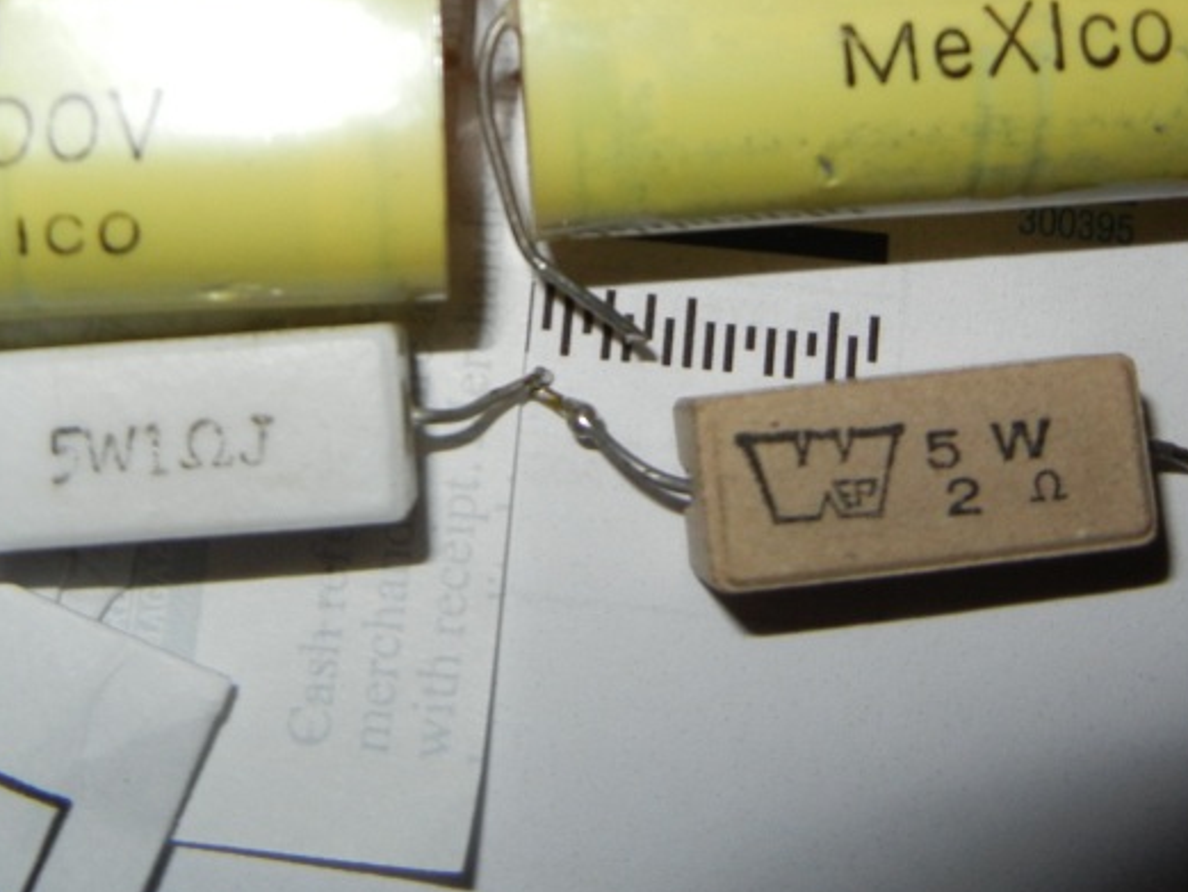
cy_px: 82
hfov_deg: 32.7
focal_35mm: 59
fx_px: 2025
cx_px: 524
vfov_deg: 24.1
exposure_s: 1/30
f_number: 7
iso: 200
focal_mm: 5.4
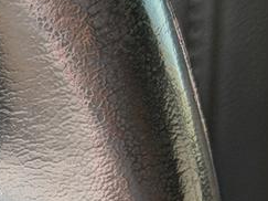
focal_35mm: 253
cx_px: -211
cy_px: 406
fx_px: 1958
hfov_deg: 7.6
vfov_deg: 5.7
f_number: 1.78
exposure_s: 1/212
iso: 64
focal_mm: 6.76
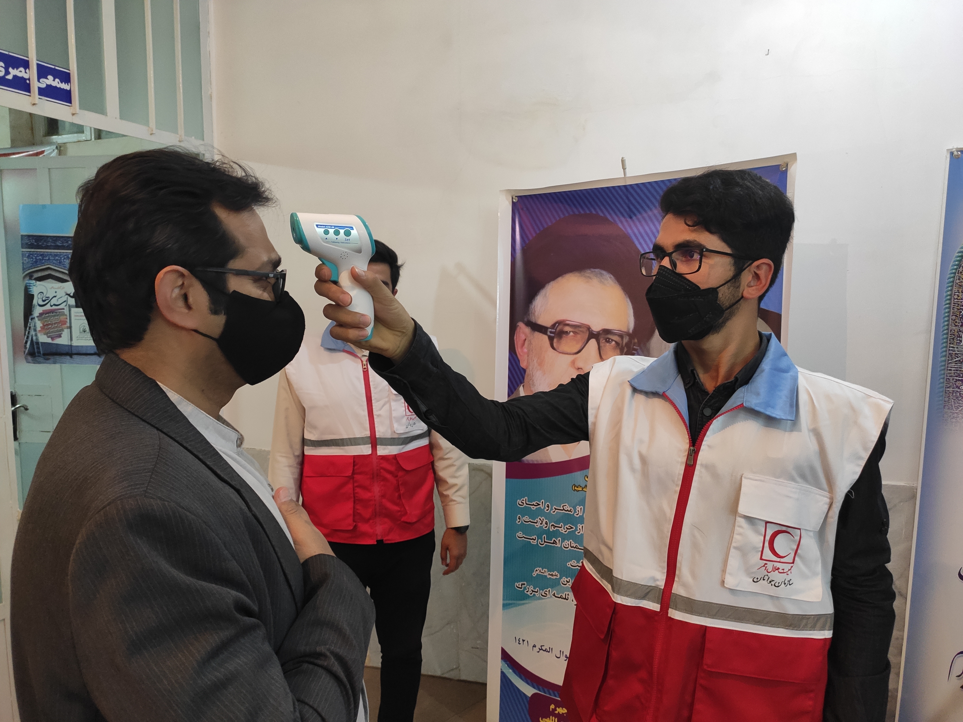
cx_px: 482
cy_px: 361
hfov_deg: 67.3
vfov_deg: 53.1
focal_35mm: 26
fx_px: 723
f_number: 1.75
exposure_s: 1/50
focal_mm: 4.77
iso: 1361
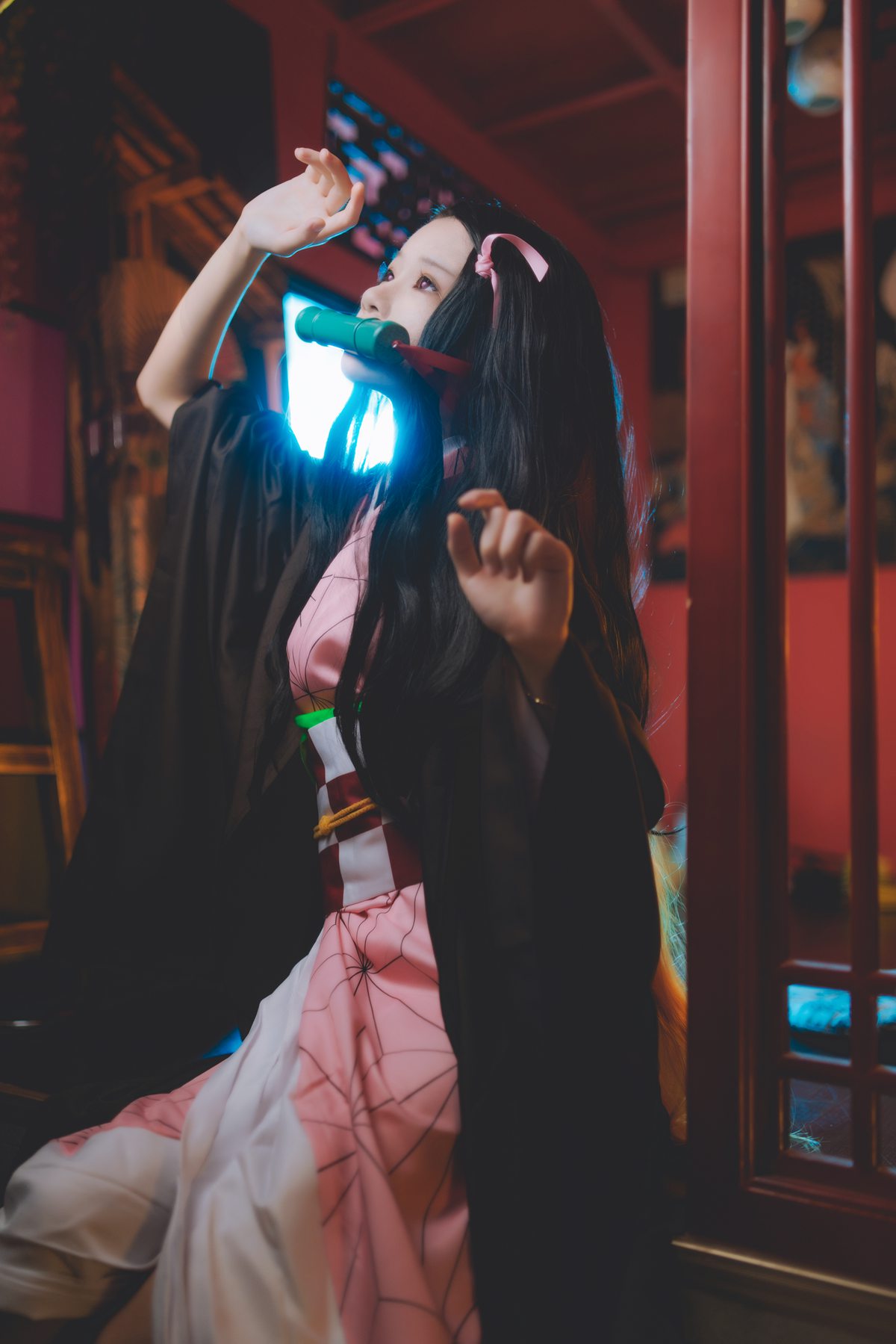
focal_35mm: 35
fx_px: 1306
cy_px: 672
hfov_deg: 37.9
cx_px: 448
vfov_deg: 54.4
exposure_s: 1/100
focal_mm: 35
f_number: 1.4
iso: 320
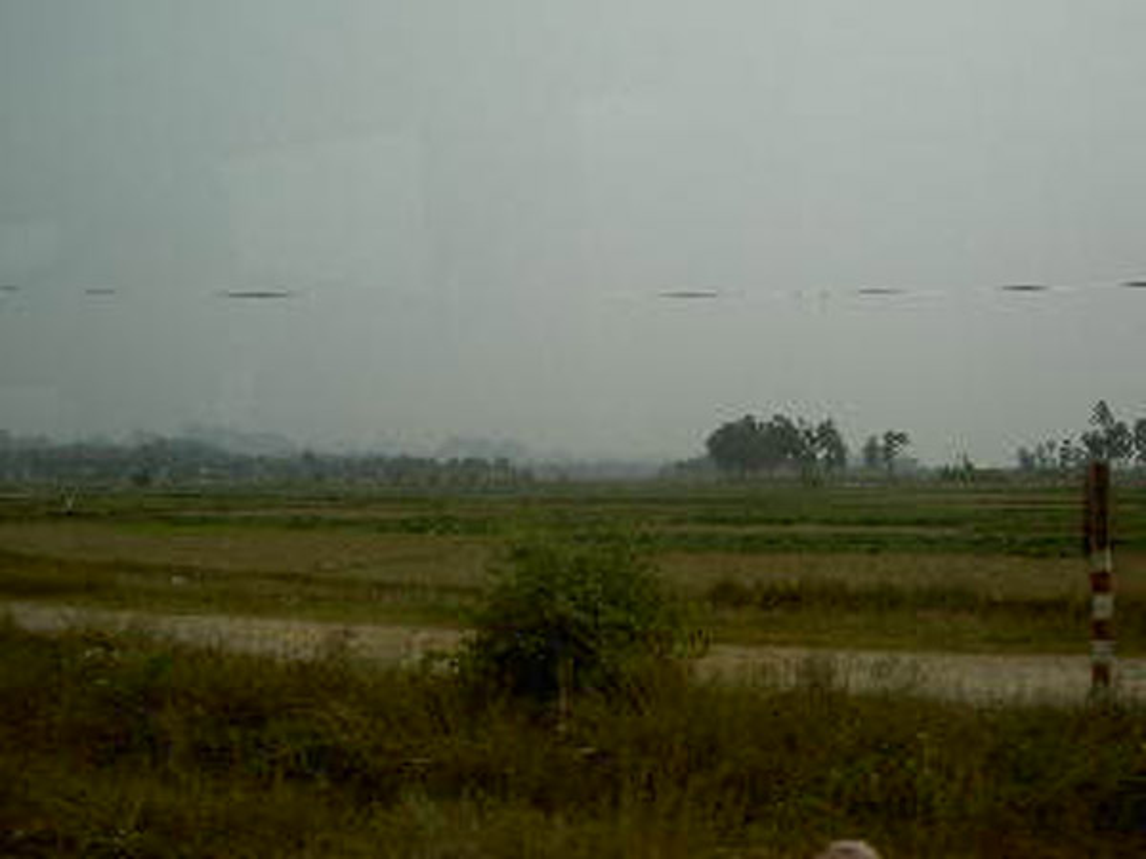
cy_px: 430
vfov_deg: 36.8
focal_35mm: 39
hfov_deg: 47.9
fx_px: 1291
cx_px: 573
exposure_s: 1/714
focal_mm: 8
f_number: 4.7
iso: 100
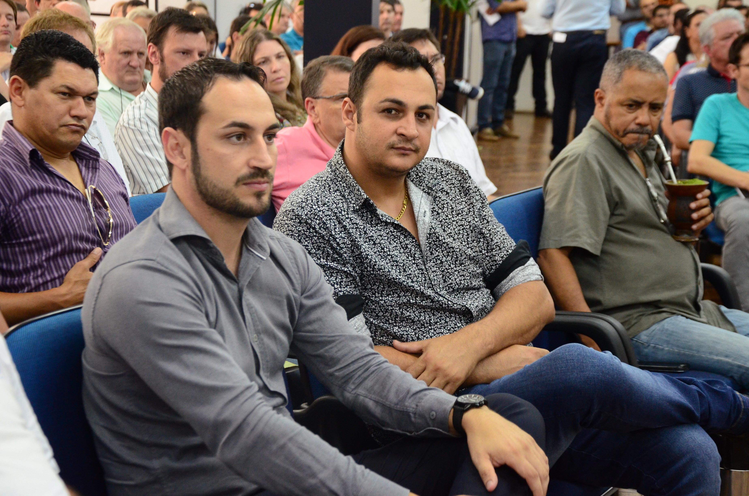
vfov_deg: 18.1
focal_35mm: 75
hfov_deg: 27.0
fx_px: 1557
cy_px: 248
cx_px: 374
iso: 2000
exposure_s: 1/80
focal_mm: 50
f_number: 5.6
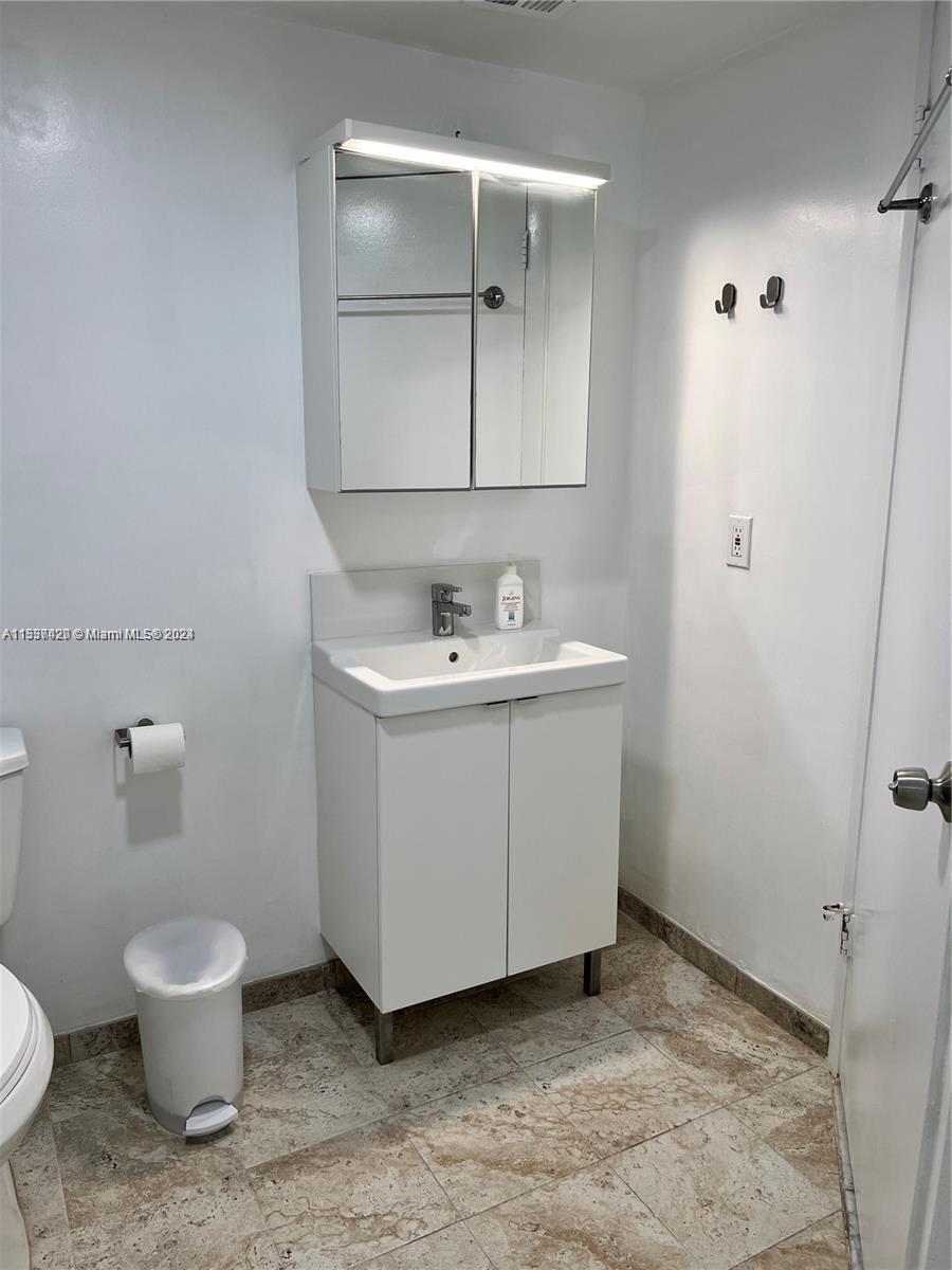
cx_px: 476
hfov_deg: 53.1
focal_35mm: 26
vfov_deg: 67.3
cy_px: 635
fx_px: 953
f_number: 1.5
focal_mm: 5.7
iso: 64
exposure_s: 1/150
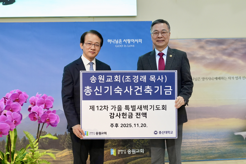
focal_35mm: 35
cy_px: 82
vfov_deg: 37.9
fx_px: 239
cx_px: 123
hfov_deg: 54.4
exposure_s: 1/125
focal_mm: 35
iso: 1600
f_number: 4
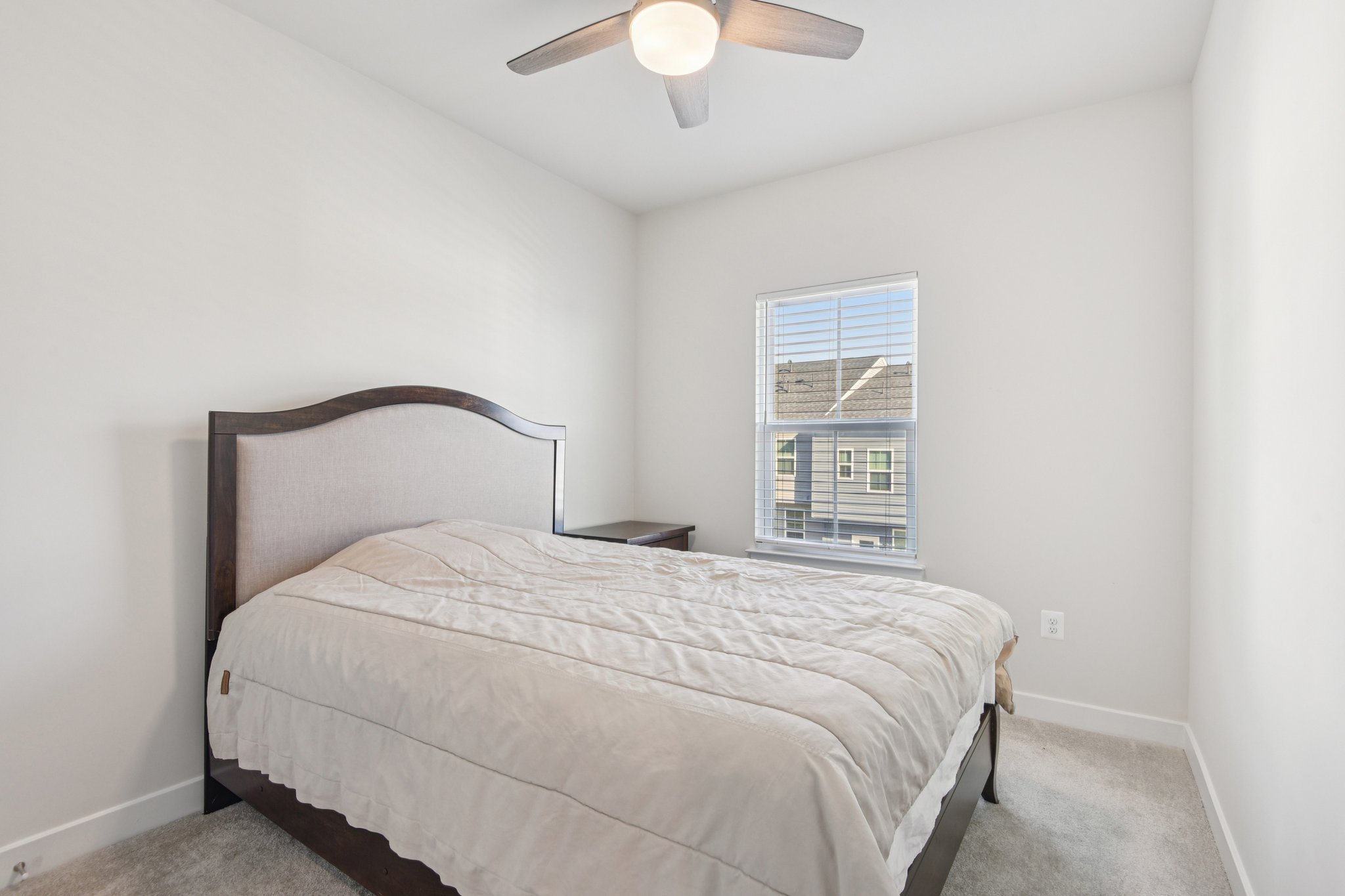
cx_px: 672
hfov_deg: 96.7
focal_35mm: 16
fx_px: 598
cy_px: 448
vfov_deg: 73.7
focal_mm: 16
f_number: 8
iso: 400
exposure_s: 1/50
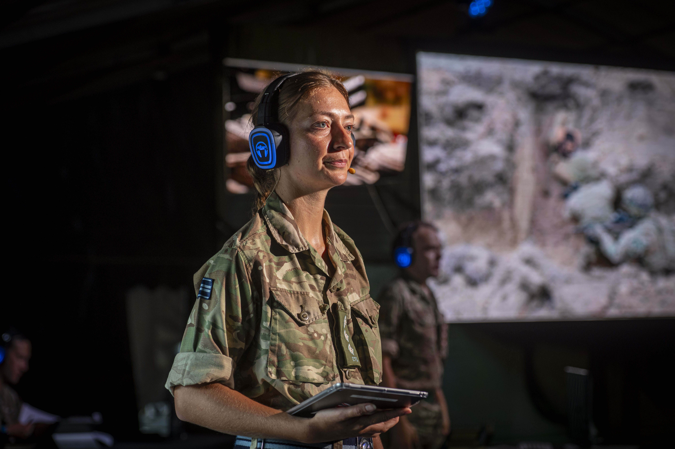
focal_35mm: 86
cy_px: 224
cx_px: 338
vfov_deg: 15.9
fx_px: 1611
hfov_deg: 23.7
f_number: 2.8
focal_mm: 86
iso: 800
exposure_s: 1/125
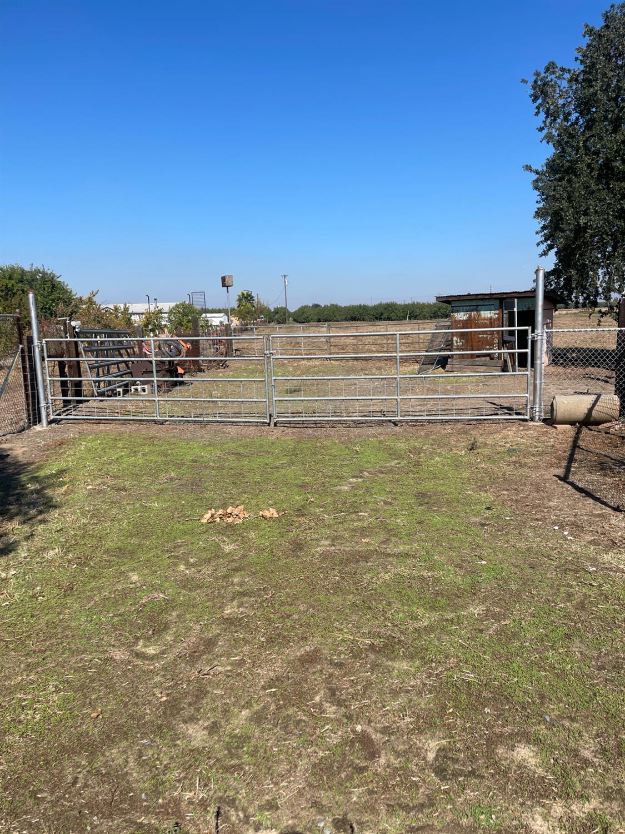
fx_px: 602
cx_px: 312
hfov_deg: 54.9
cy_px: 417
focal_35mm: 25
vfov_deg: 69.4
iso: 32
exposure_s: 1/4202
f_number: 1.6
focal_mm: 5.1
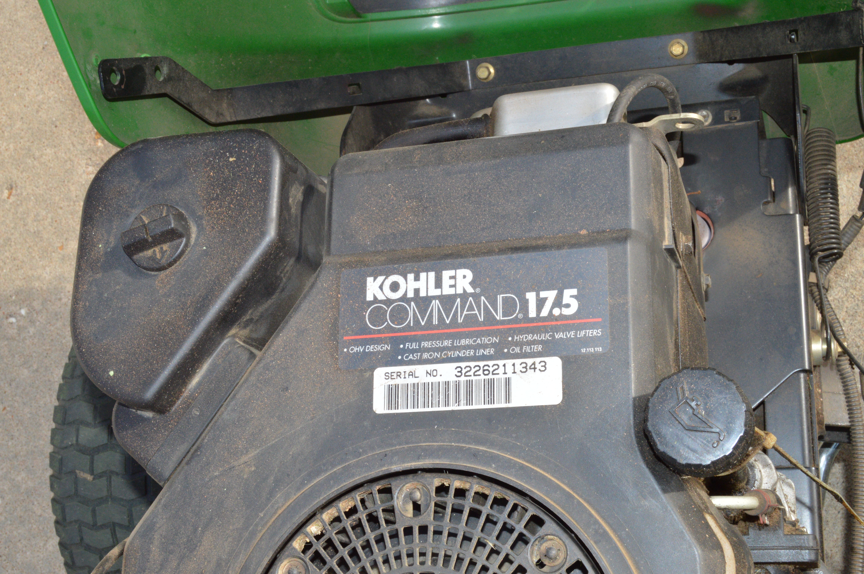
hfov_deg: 38.9
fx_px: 1223
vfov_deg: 26.4
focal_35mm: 51
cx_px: 432
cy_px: 287
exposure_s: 1/200
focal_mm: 34
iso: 800
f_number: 18
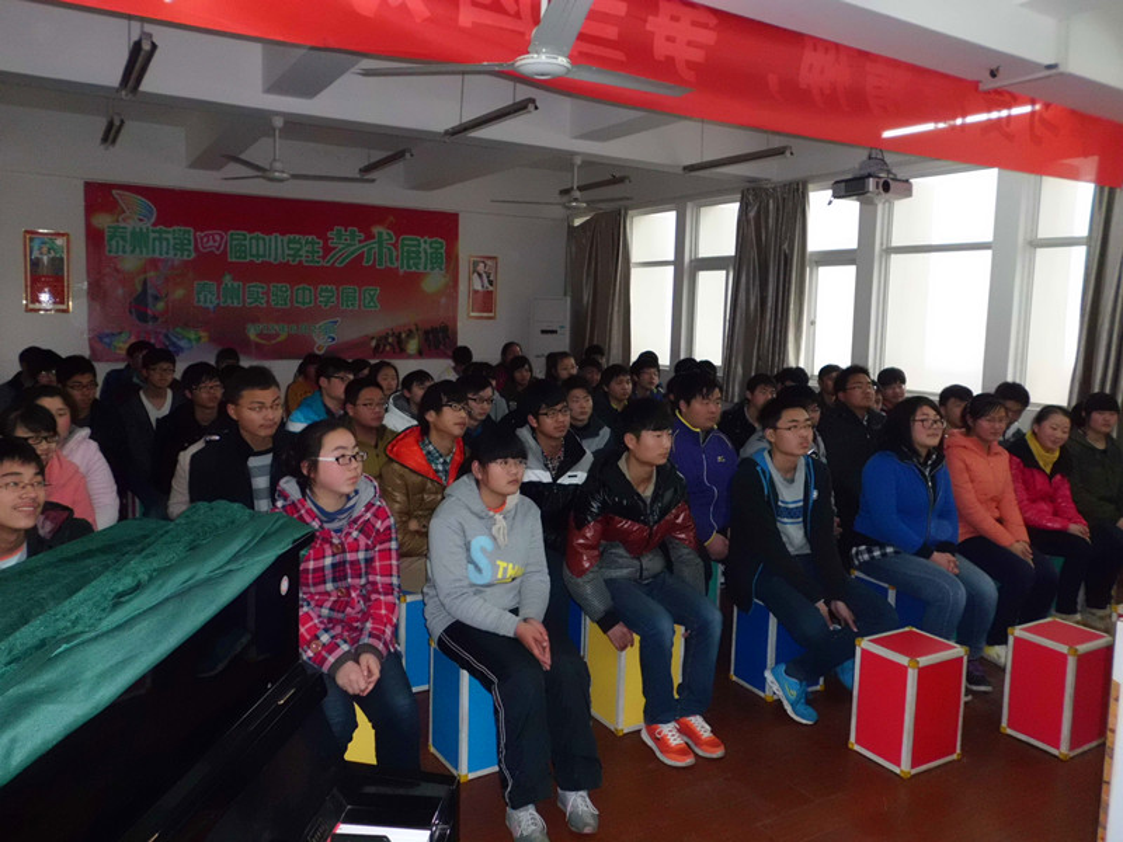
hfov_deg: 67.3
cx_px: 562
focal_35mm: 26
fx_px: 843
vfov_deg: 53.1
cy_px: 421
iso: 400
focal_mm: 4.6
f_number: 3.2
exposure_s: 1/60
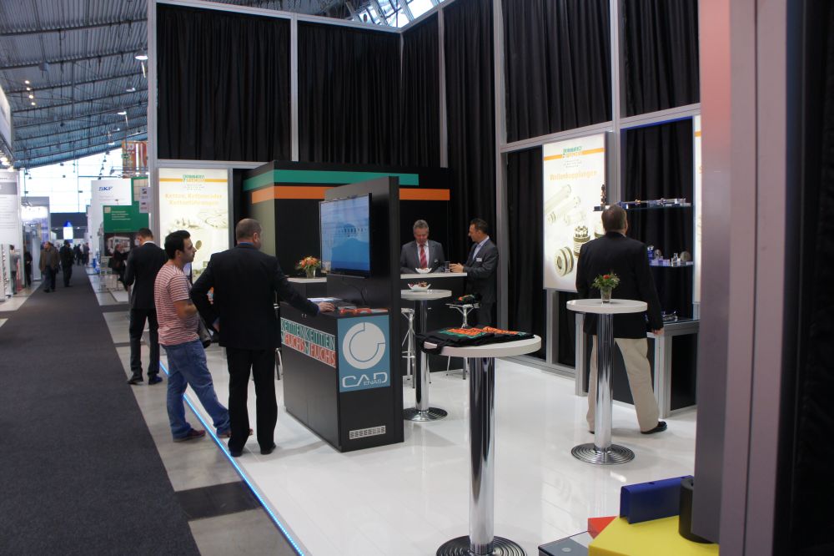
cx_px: 417
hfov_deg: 67.4
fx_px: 625
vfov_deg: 47.9
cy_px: 278
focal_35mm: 27
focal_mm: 18
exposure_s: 1/100
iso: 400
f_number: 4.5
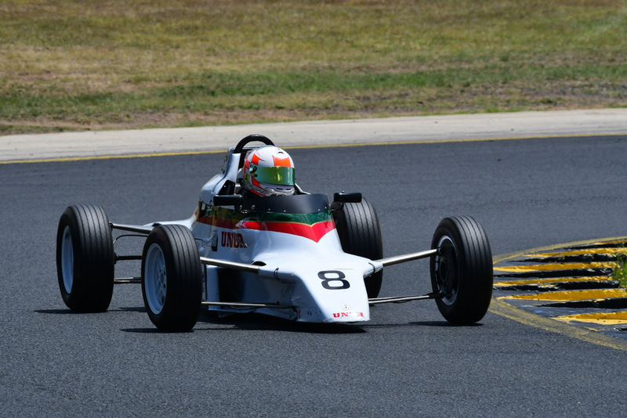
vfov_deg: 2.5
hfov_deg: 3.7
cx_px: 314
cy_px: 209
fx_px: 9669
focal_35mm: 555
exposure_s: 1/640
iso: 320
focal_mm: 370
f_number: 13
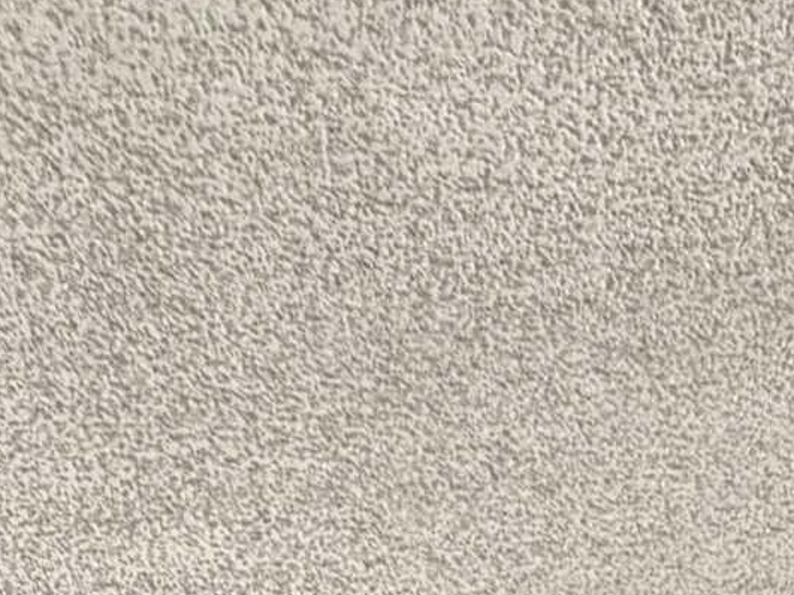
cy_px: 1371
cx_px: 437
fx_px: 1858
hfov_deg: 24.1
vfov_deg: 13.8
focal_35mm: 81
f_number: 2.2
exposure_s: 1/120
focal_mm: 2.22
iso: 320
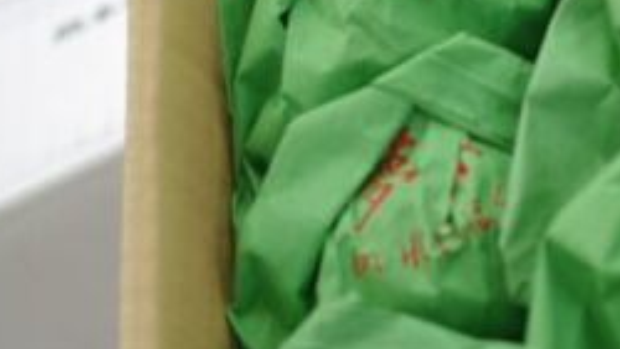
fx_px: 3307
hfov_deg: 10.6
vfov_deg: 6.0
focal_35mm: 201
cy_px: -62
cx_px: 680
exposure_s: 1/60
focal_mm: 50
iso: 400
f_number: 2.8
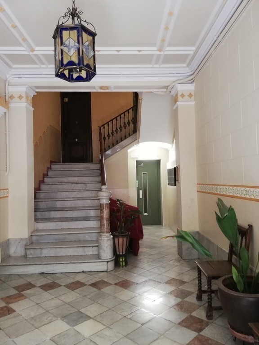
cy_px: 172
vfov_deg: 67.3
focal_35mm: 26
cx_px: 130
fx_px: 259
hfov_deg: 53.1
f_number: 2.2
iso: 400
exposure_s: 1/33.3
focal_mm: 3.81
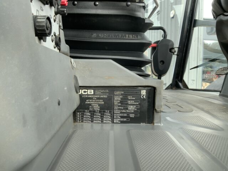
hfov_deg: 61.7
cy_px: 86
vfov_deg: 48.2
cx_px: 114
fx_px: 191
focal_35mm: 29
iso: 32
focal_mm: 3
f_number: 1.8
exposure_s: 1/122
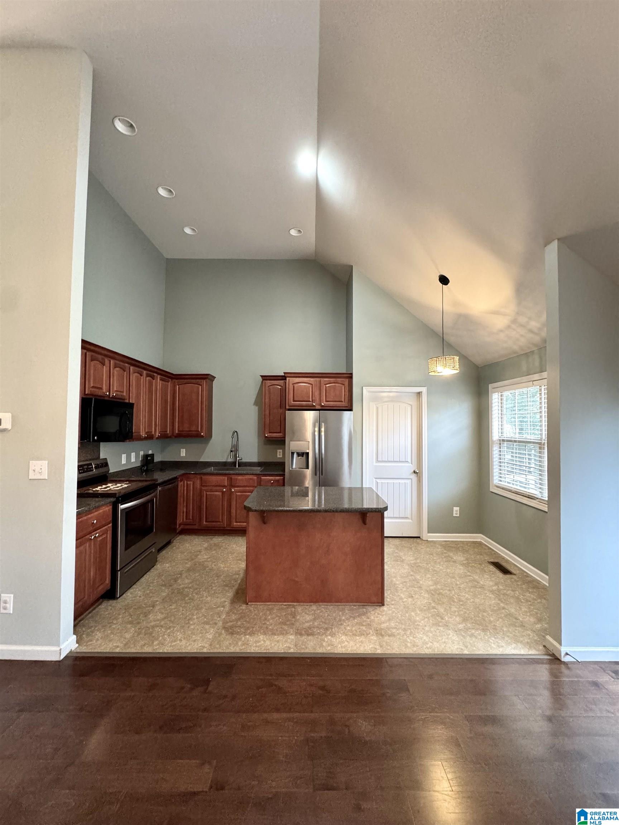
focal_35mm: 14
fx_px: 334
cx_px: 310
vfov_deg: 102.1
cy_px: 412
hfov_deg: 85.7
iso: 640
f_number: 2.2
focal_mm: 2.22
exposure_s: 1/60
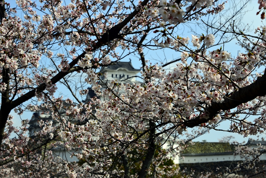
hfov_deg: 22.6
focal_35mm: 90
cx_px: 133
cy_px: 89
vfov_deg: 15.2
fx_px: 665
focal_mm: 90
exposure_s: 1/640
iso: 400
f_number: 13
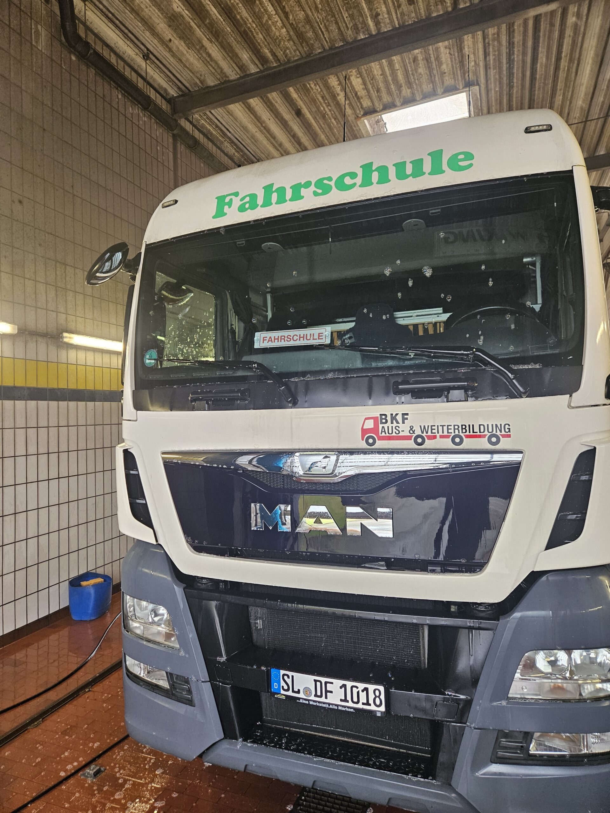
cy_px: 406
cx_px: 305
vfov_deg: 73.9
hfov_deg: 58.9
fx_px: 540
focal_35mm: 23
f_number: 1.8
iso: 200
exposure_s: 1/100
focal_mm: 5.4
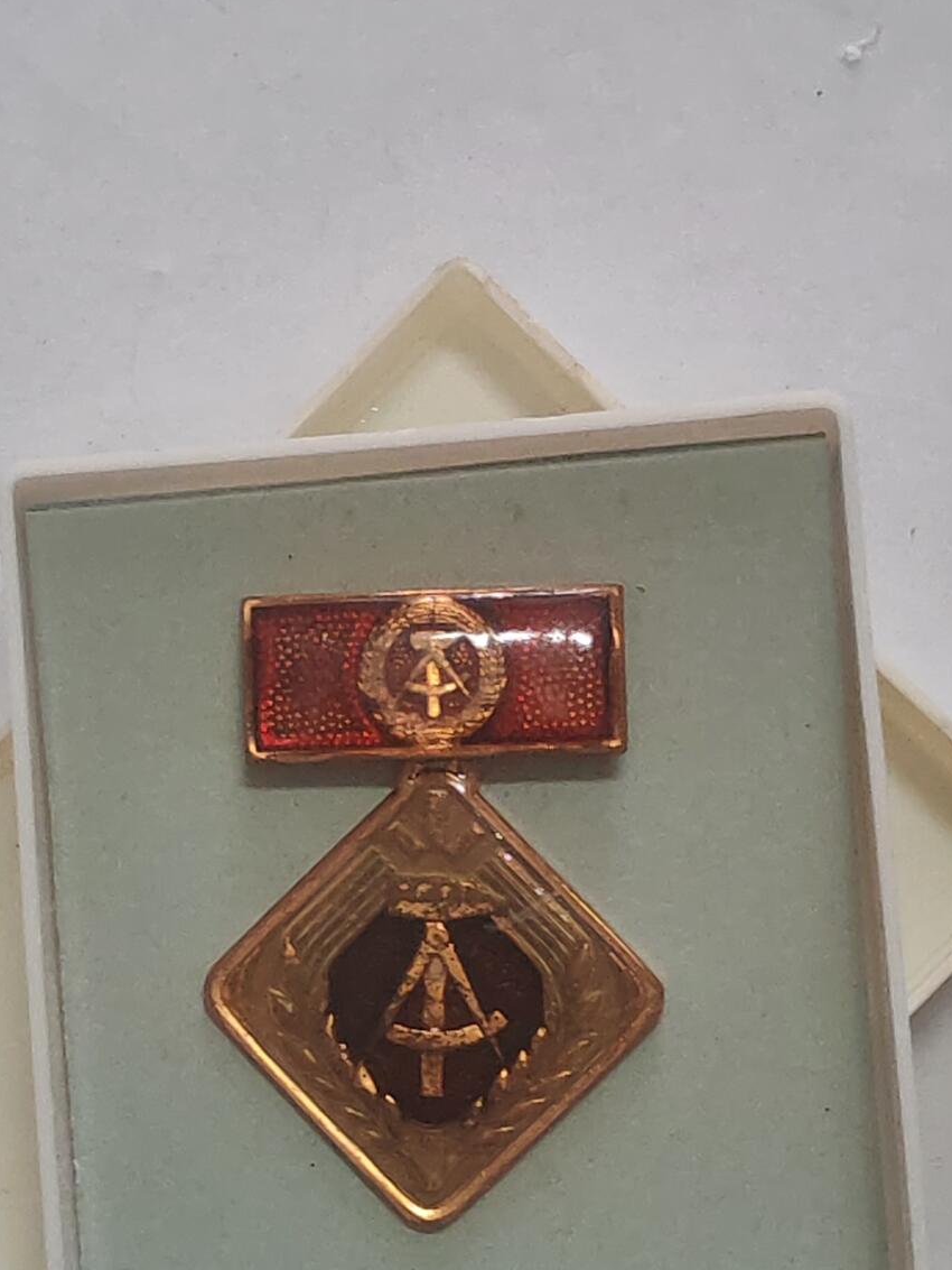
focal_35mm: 108
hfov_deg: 13.7
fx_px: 3960
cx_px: 377
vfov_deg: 18.1
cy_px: 925
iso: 500
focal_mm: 5.52
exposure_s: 1/50
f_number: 1.95
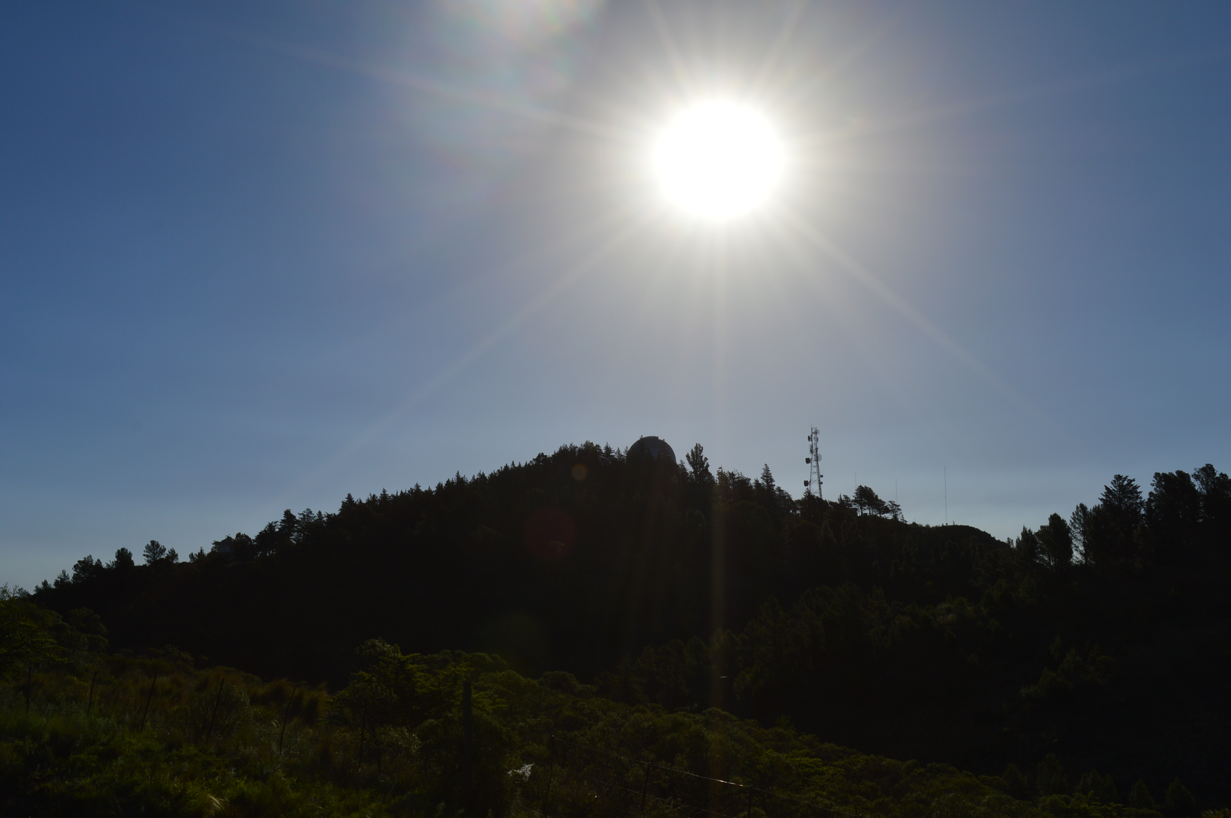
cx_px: 616
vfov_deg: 30.8
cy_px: 409
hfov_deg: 45.0
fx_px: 1486
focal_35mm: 44
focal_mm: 29
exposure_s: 1/640
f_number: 13
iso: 100
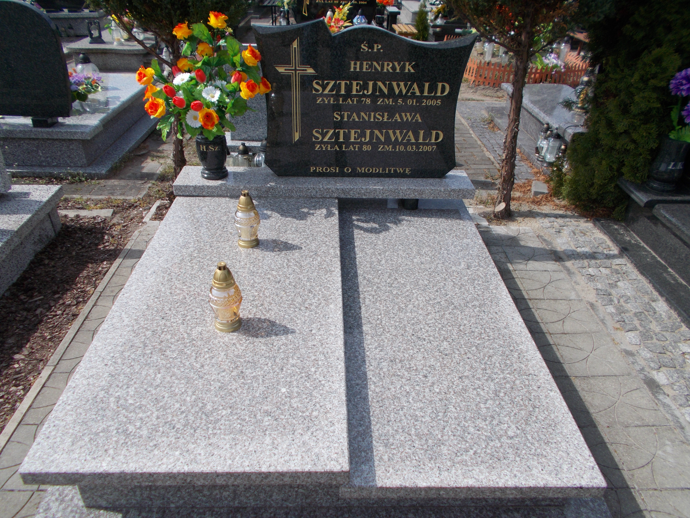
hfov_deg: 67.3
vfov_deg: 53.1
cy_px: 259
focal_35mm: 26
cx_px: 345
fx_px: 518
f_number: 8
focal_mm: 4.6
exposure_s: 1/160
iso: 80
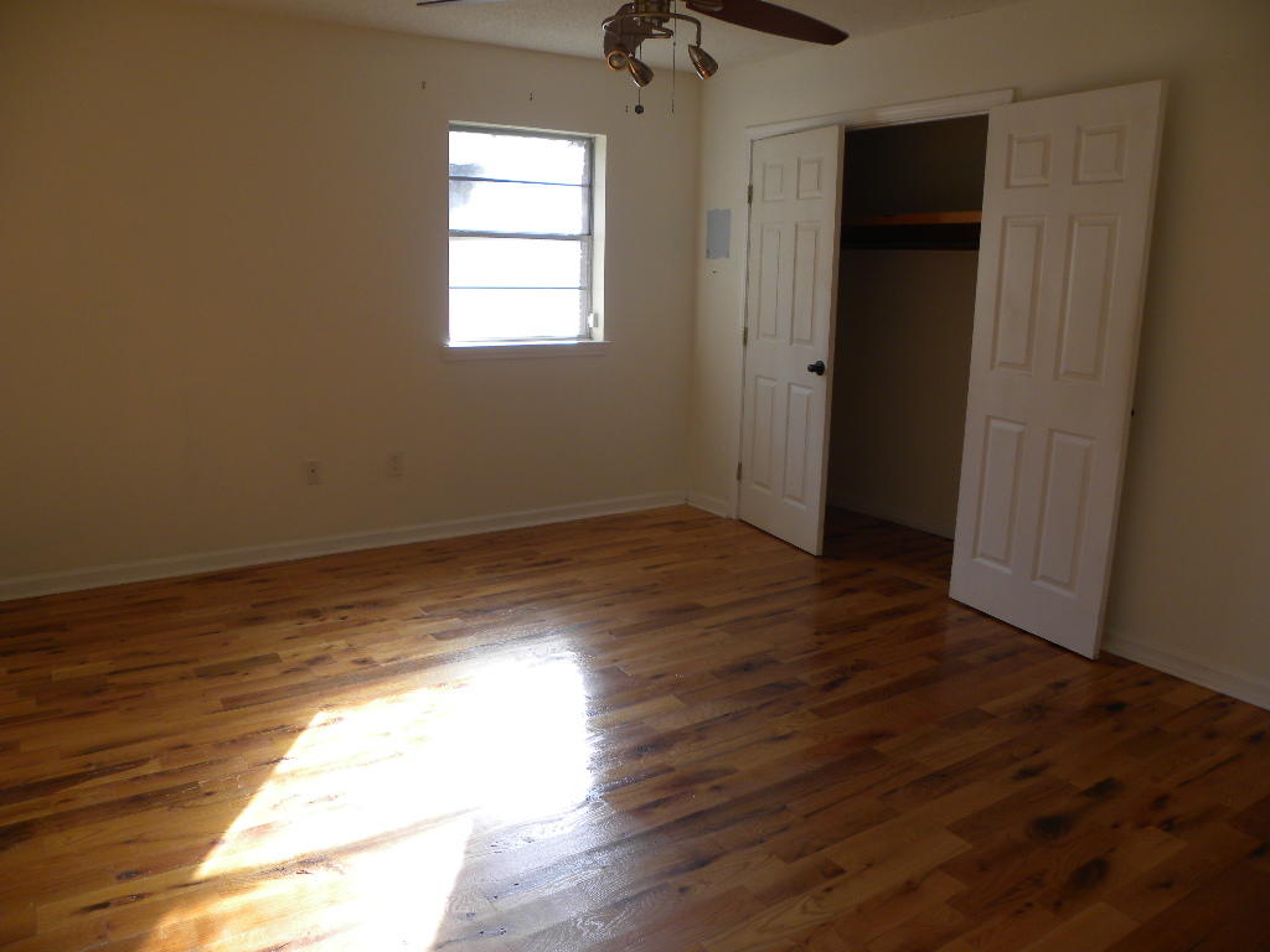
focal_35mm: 26
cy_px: 476
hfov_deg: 67.3
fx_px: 954
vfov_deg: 53.1
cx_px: 635
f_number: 2.8
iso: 64
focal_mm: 4.6
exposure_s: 1/67.1
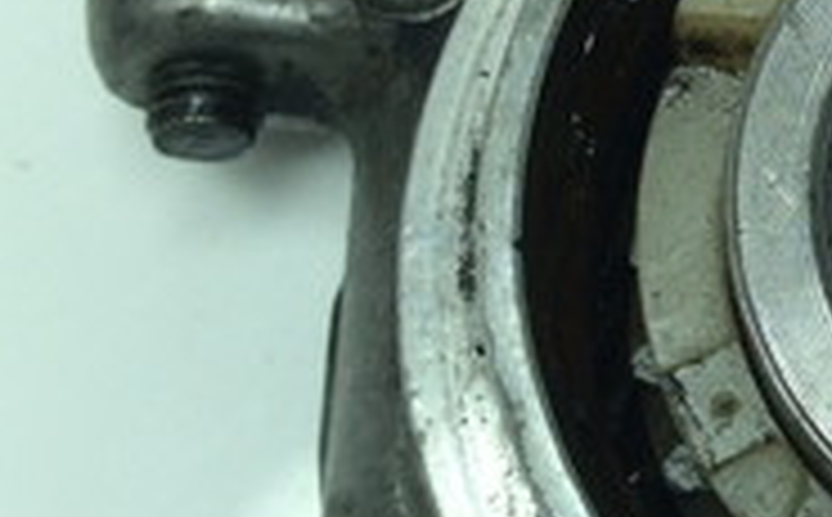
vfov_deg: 11.9
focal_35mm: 110
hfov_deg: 18.1
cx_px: 976
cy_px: 256
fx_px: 2490
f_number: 2.4
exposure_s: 1/381
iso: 32
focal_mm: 3.3
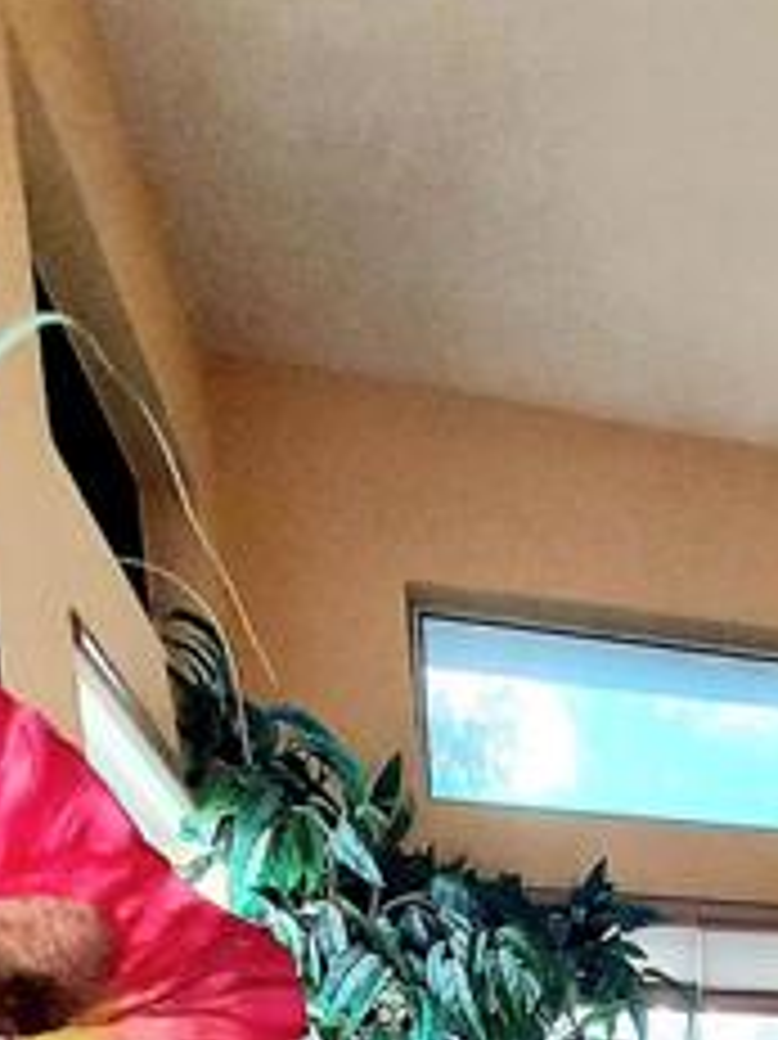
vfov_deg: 35.7
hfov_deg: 34.1
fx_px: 1080
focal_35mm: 36
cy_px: 1337
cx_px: 863
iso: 80
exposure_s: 1/60.2
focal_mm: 1.42
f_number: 2.2
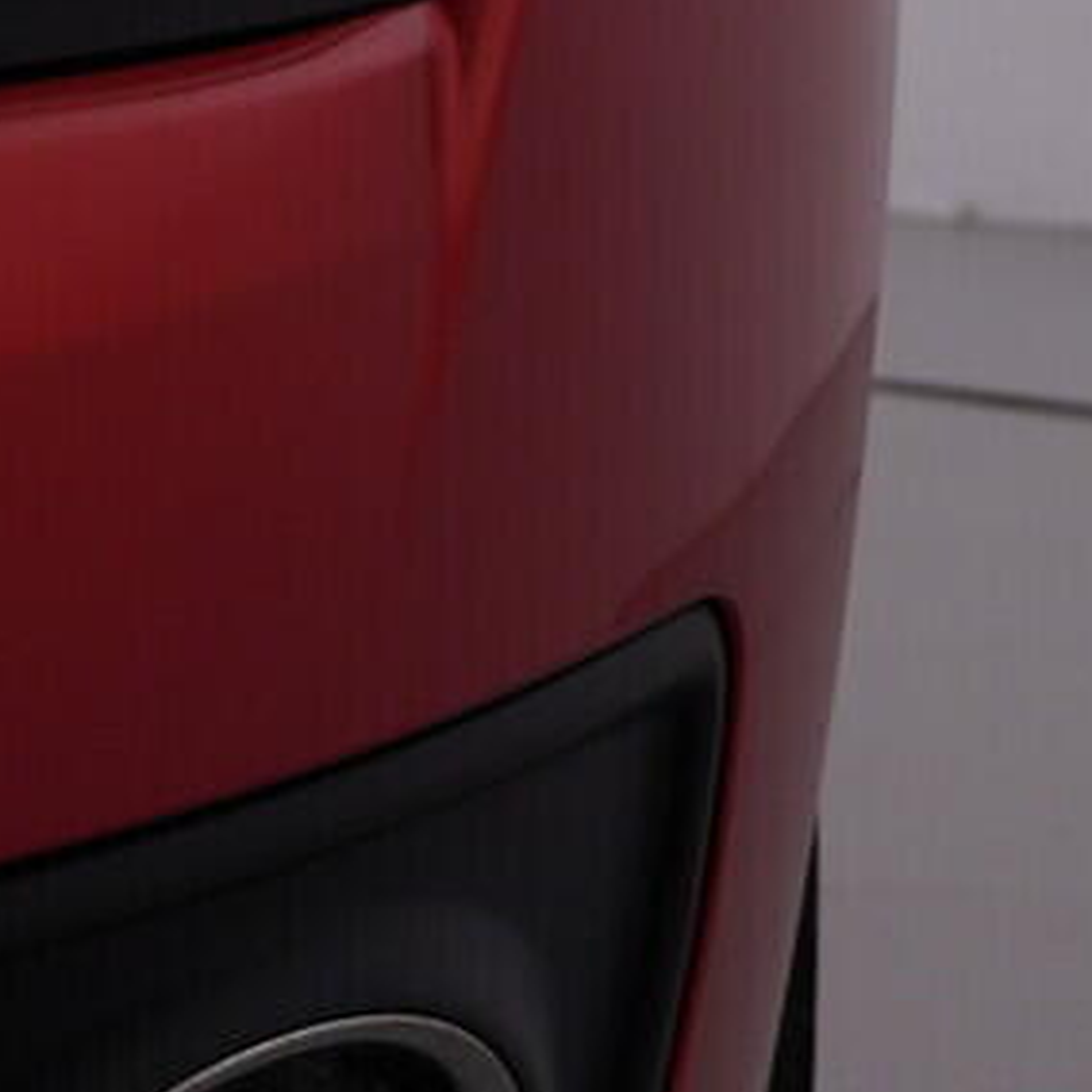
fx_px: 5532
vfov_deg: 11.3
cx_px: 277
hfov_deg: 11.2
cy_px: 385
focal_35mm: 155
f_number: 5.6
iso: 125
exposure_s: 1/160
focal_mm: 24
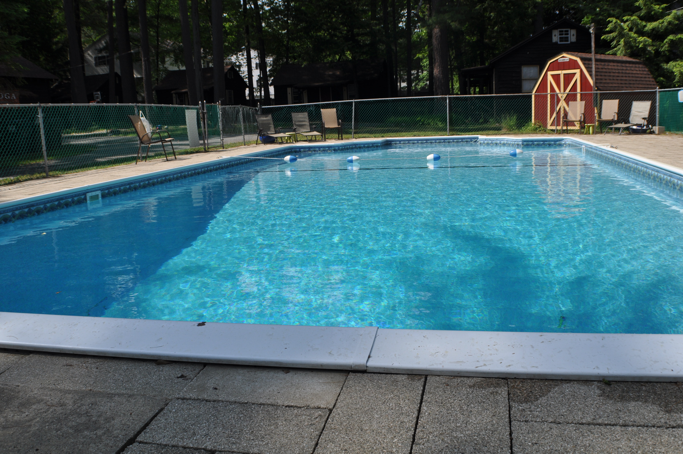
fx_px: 739
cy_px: 227
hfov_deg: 49.6
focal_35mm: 39
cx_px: 342
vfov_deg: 34.1
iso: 200
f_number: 9
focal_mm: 26
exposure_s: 1/320
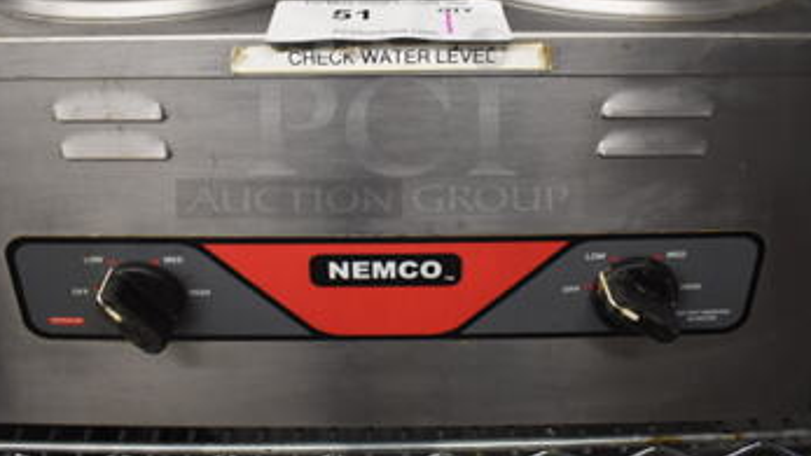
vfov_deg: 30.0
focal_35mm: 39
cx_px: 381
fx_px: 838
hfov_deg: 51.6
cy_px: 122
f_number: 3.5
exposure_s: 1/125
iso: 1600
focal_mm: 18
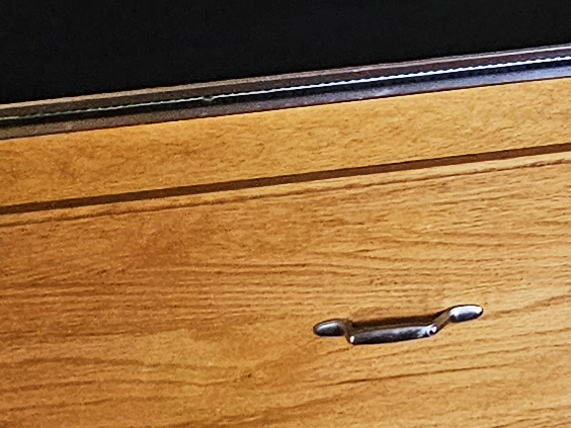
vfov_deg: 7.8
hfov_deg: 9.5
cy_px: -879
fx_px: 2689
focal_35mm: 163
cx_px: 1713
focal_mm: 6.3
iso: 800
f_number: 1.7
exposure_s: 1/120
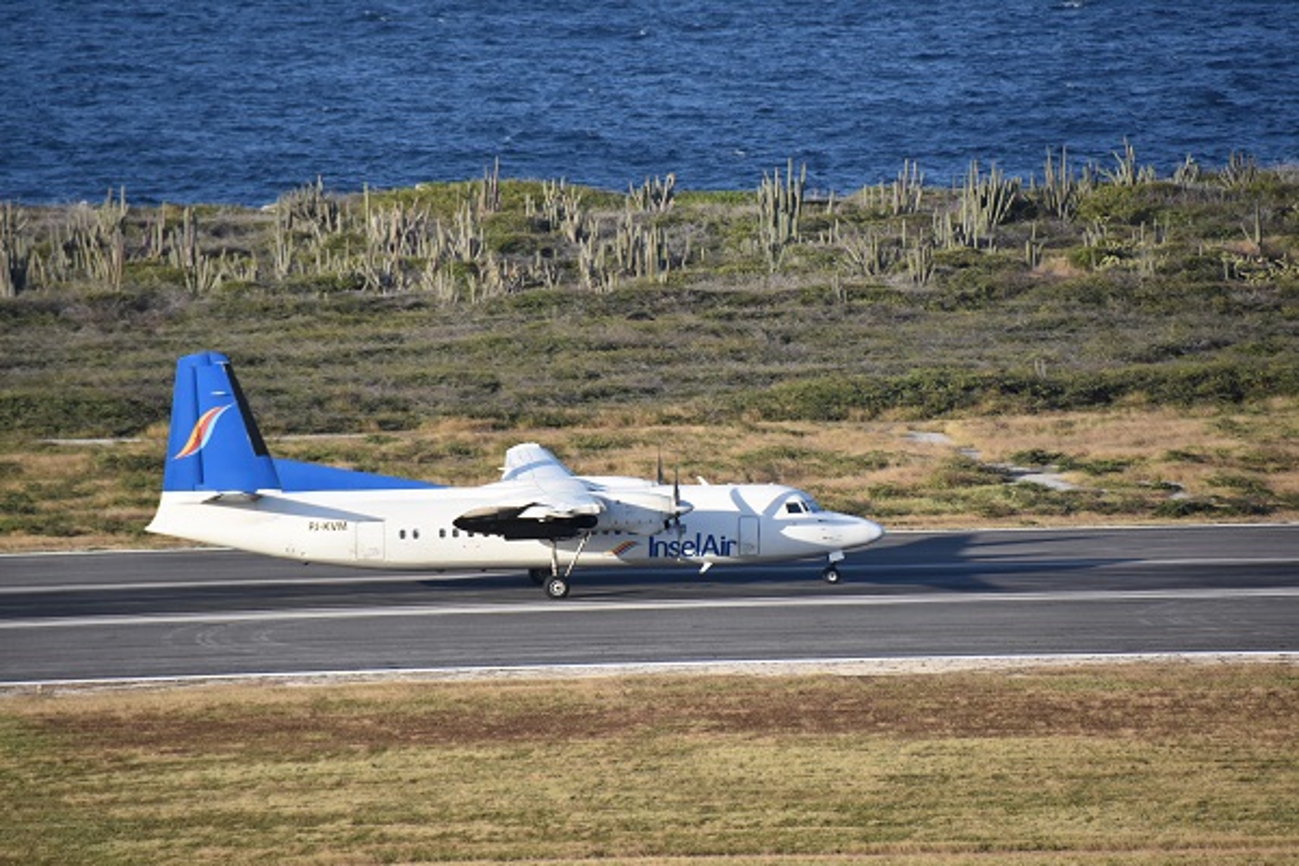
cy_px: 433
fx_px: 16236
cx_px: 650
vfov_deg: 3.1
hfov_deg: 4.6
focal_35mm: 450
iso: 800
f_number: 5.6
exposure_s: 1/2000
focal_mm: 300
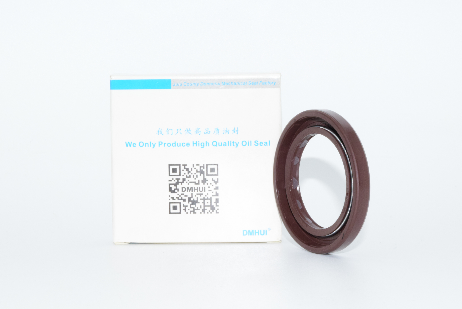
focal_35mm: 78
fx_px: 1002
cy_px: 154
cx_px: 231
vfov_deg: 17.5
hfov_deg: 26.0
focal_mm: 52
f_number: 36
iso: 1600
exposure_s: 1/60
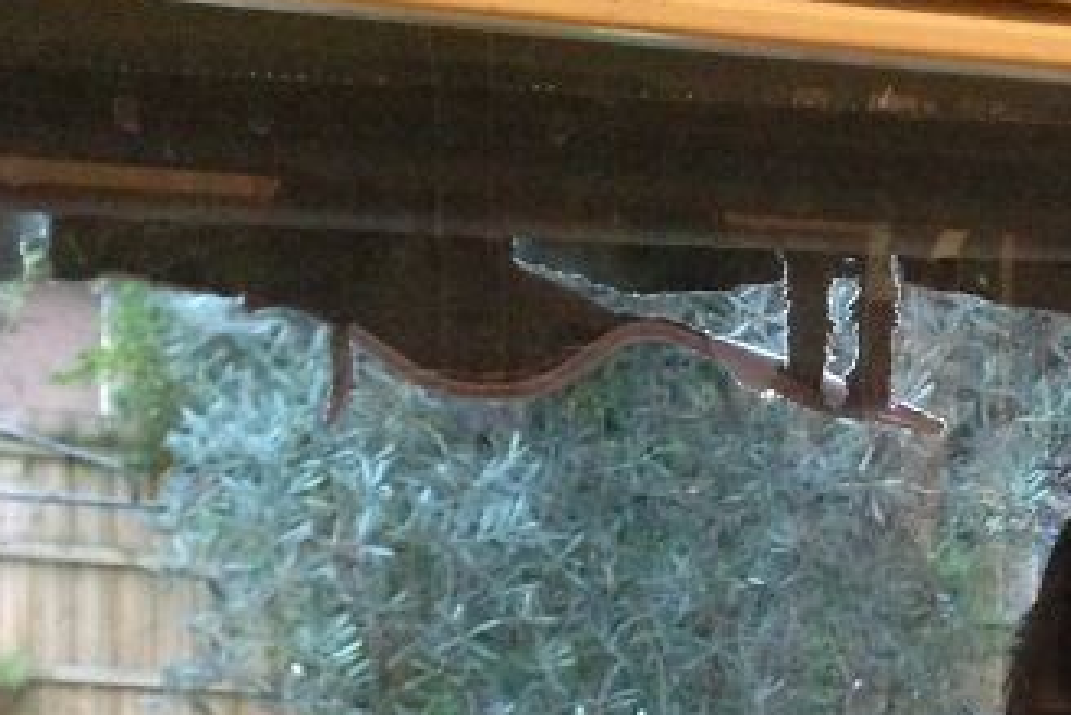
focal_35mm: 92
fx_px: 2738
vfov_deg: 14.7
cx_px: 1215
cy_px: 627
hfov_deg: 20.9
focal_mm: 4.12
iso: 500
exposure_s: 1/15
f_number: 2.4
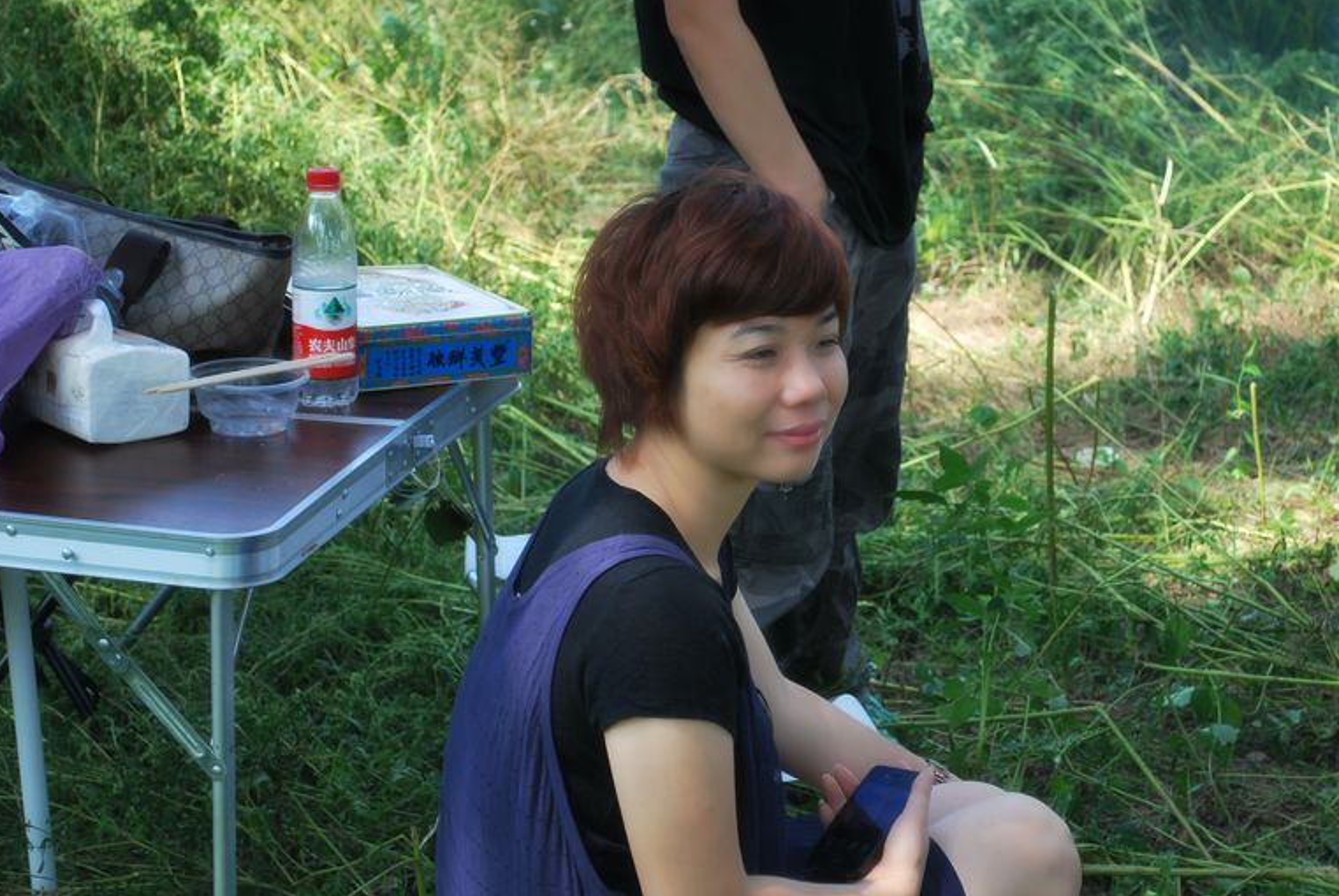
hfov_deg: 20.9
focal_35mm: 98
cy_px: 496
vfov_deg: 14.1
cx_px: 779
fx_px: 3633
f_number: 5.6
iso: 200
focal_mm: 55
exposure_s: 1/125
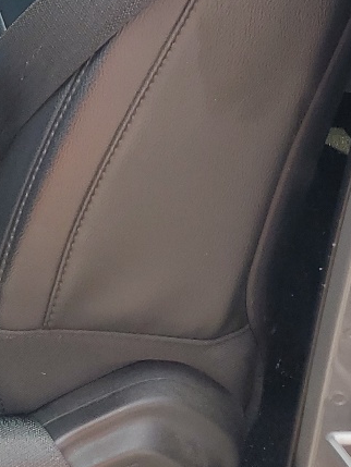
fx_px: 1311
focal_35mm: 97
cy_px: -73
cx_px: -285
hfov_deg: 13.6
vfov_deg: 19.2
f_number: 1.5
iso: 50
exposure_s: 1/455
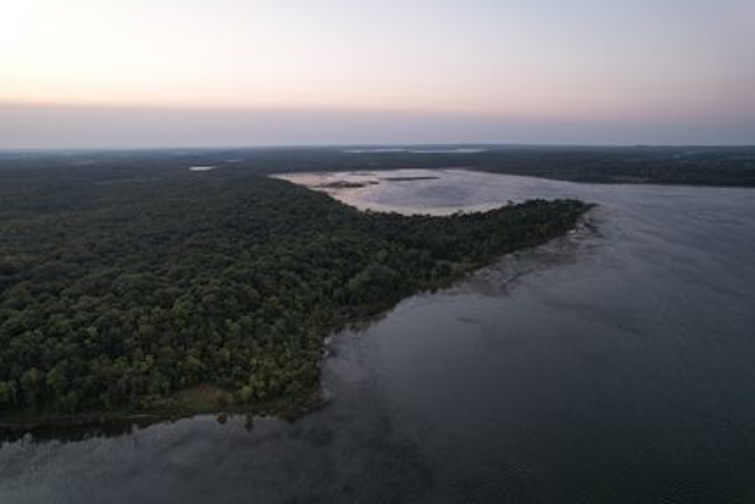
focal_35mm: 22
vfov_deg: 57.3
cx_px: 378
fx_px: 462
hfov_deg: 78.6
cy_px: 252
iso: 100
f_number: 2.8
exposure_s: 1/40
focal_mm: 8.38
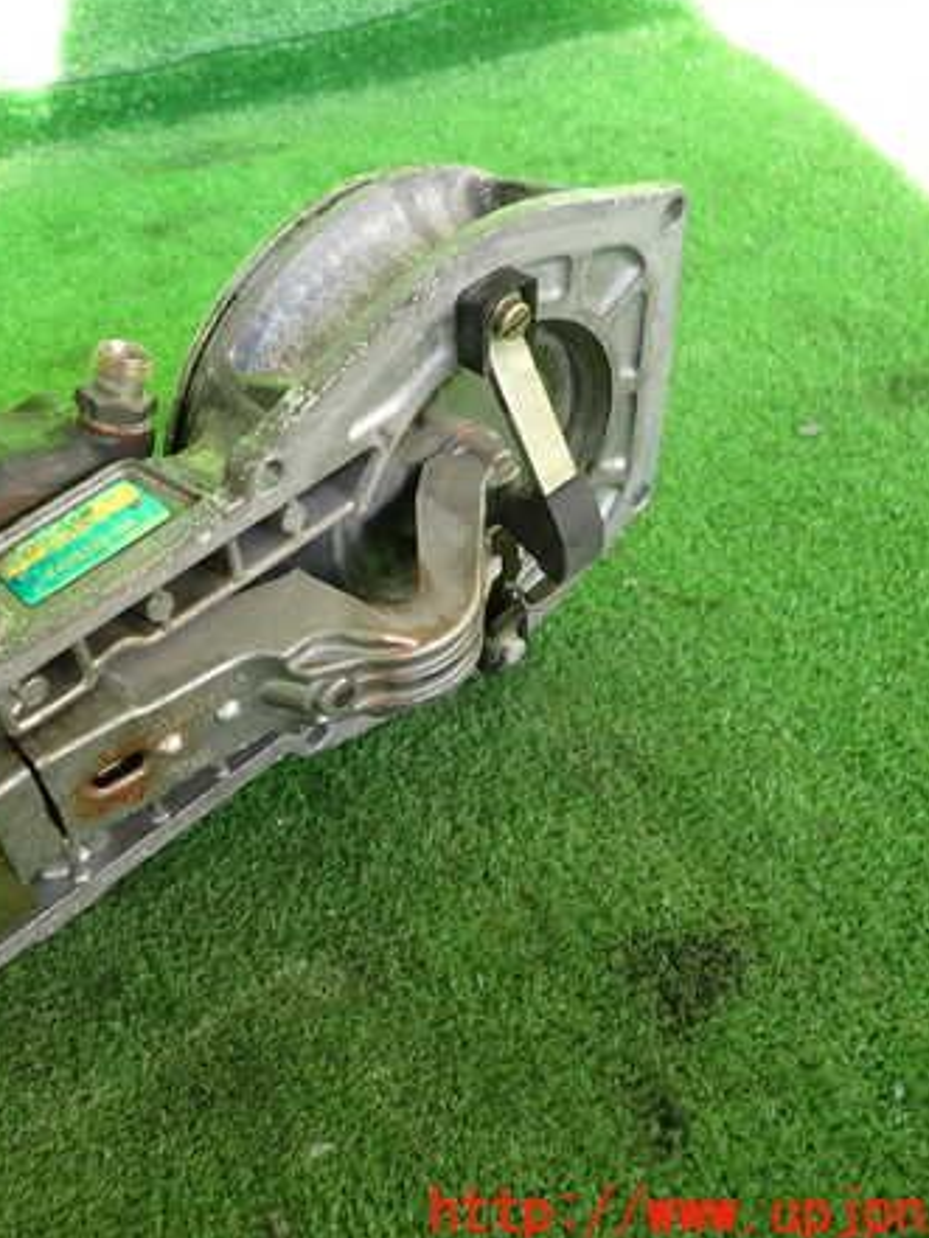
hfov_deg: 40.5
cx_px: 222
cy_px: 618
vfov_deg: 53.9
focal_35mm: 34
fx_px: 1216
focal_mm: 4.5
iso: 100
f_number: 2
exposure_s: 1/60
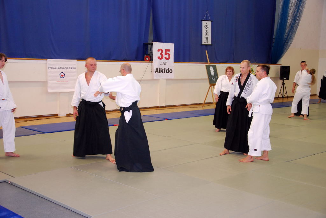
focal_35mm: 48
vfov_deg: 28.1
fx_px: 435
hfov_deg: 41.1
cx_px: 163
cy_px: 109
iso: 560
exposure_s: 1/60
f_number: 4.2
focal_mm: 32
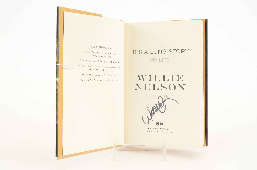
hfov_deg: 41.2
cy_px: 85
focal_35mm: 48
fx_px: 342
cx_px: 128
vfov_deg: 28.0
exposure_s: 1/80
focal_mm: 32
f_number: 11
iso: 400
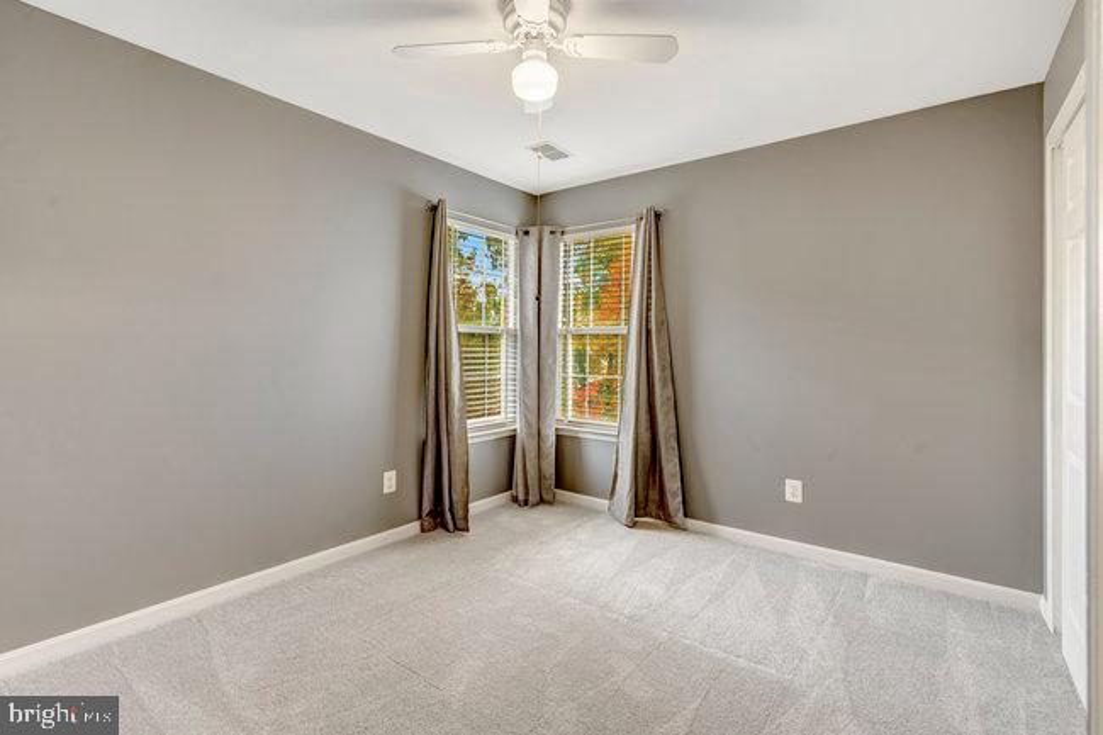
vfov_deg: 73.7
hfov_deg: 96.8
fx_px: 490
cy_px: 368
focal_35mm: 16
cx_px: 552
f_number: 8
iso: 1250
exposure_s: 1/20
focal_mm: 16
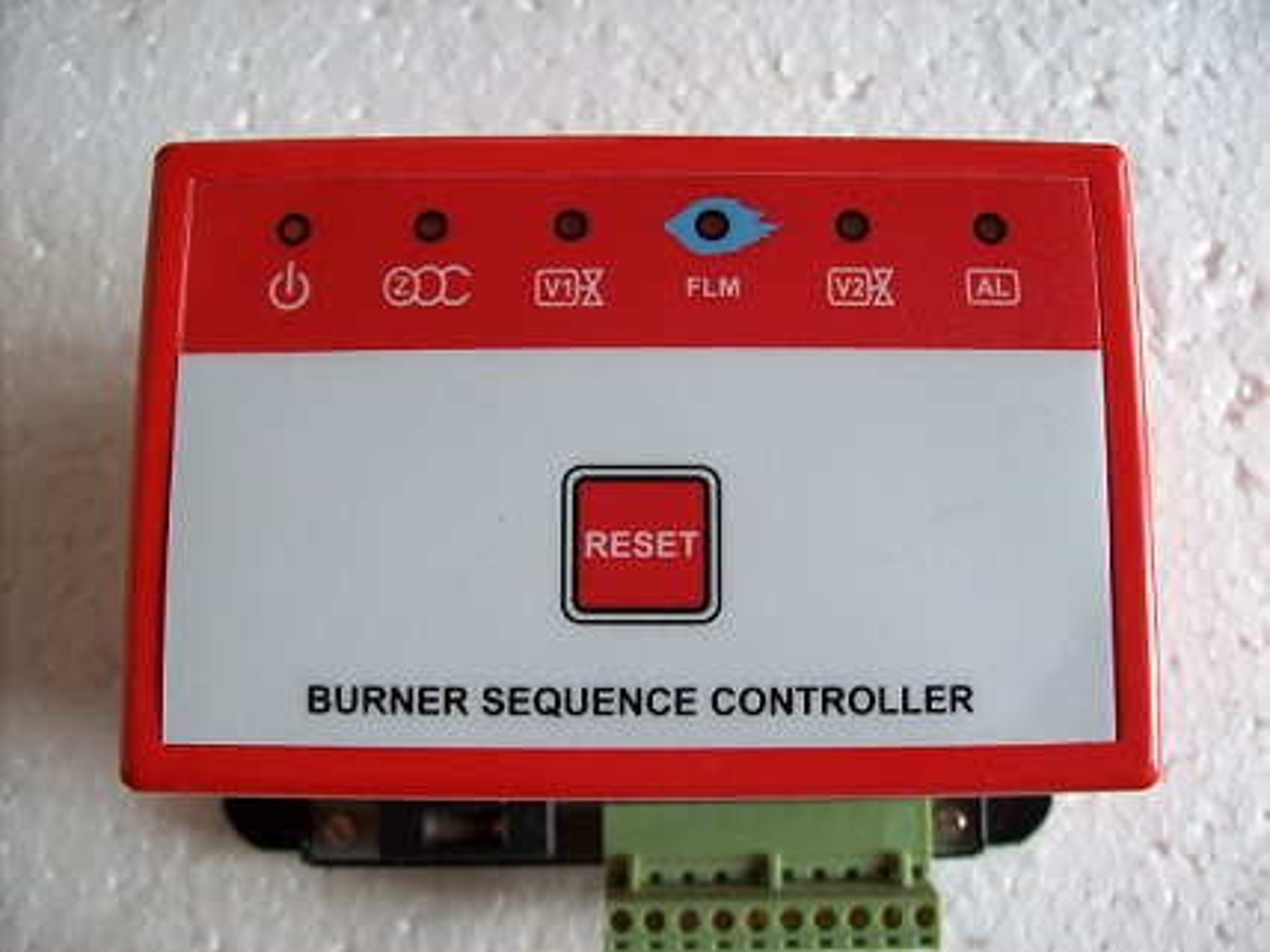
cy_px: 476
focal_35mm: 36
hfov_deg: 51.4
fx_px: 1321
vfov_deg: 39.7
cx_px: 635
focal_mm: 6
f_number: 2.7
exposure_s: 1/73.7
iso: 80
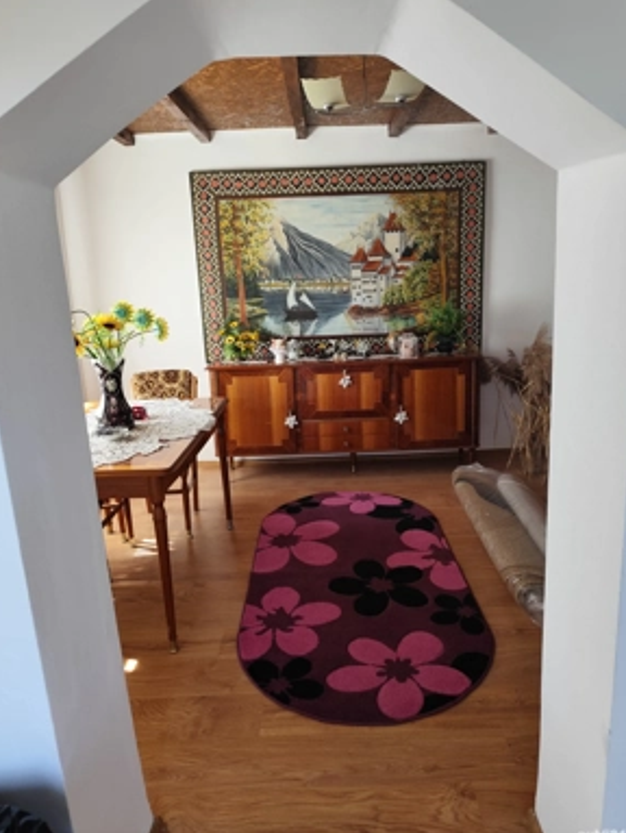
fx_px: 578
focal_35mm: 24
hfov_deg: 56.9
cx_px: 320
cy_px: 409
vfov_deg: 71.5
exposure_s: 1/100
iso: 200
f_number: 1.65
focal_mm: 6.14
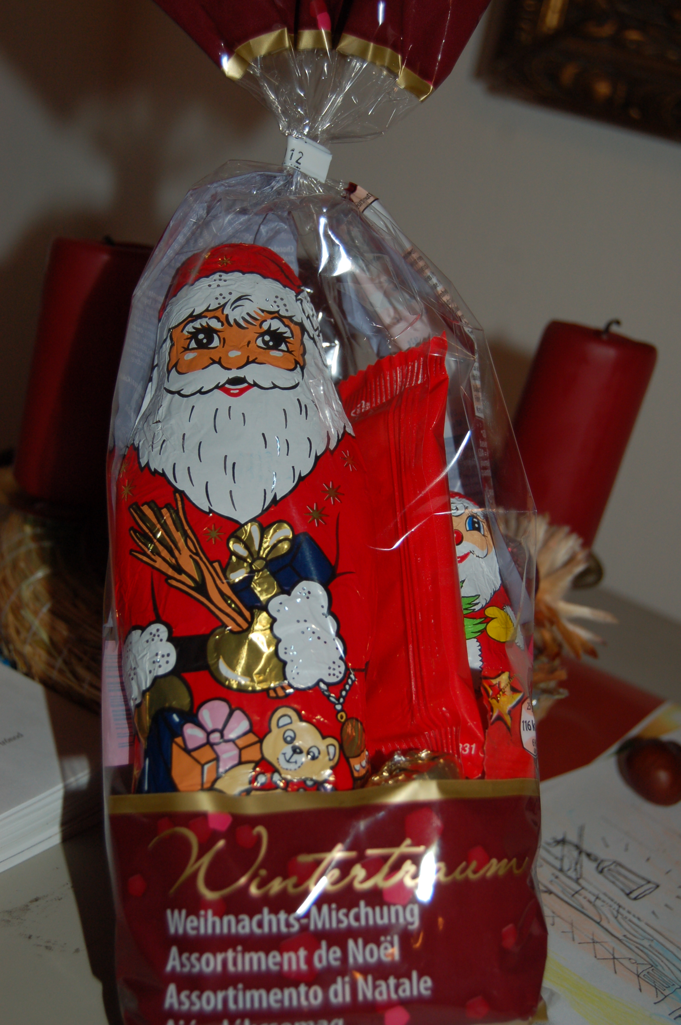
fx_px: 1492
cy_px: 512
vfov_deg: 37.9
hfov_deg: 25.7
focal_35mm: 52
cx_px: 340
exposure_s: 1/60
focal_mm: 35
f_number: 4.8
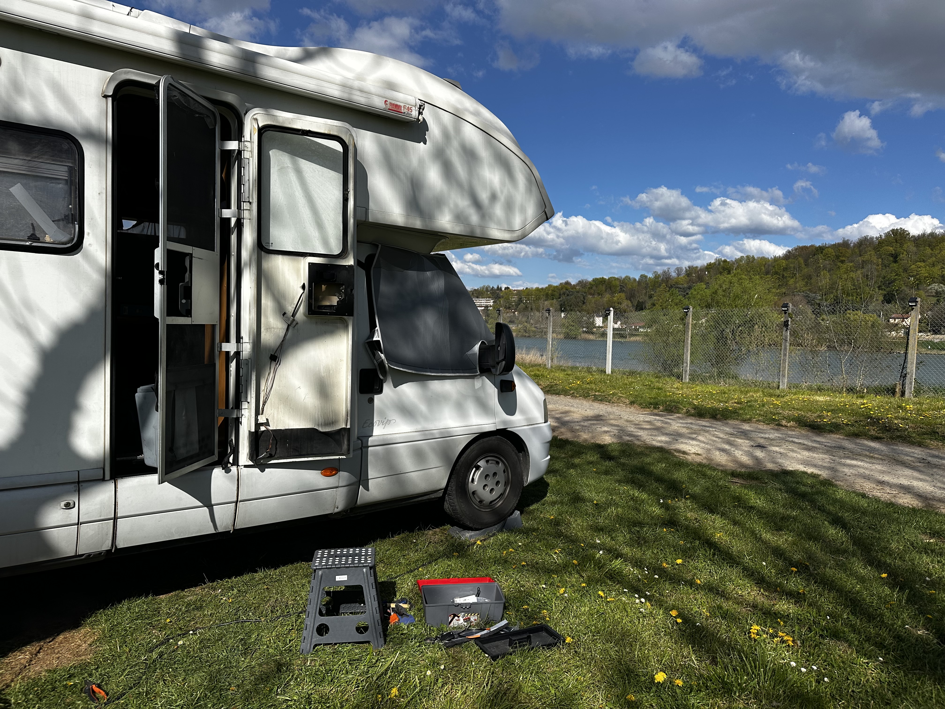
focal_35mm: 24
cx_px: 472
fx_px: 655
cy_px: 354
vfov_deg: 56.8
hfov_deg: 71.6
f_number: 1.78
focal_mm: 6.86
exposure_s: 1/6623
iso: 80
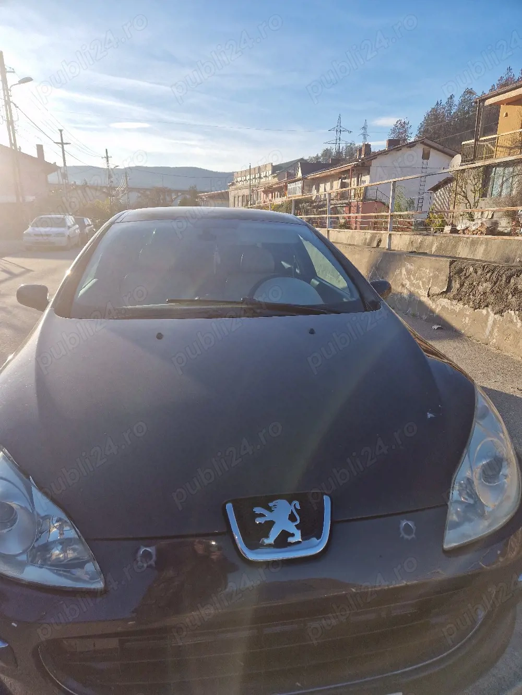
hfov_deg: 58.9
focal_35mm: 23
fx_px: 462
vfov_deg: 73.9
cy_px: 348
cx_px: 261
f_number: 1.8
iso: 50
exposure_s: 1/1429
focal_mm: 5.4
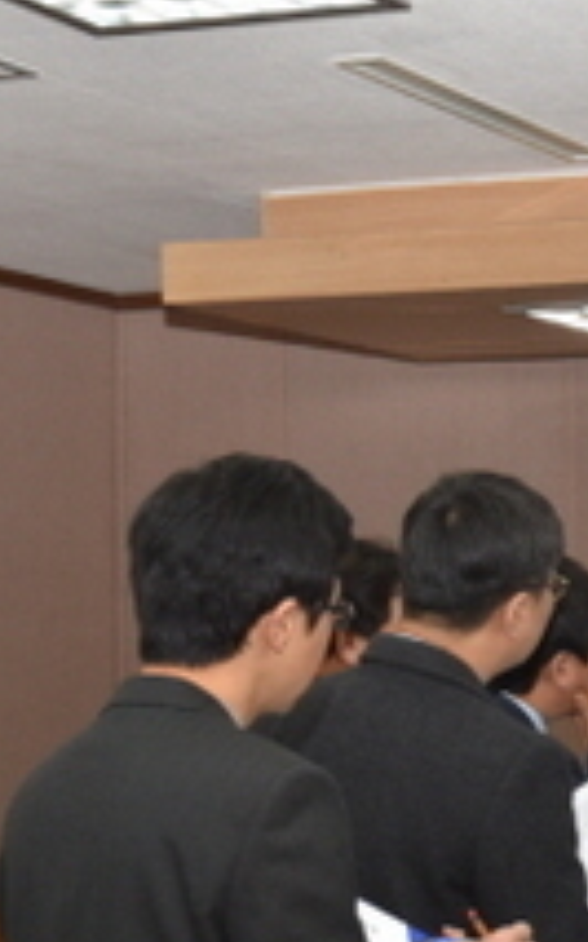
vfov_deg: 20.2
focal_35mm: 102
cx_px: 902
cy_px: 736
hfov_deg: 12.2
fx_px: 2617
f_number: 6.3
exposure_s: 1/60
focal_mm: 38
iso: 640
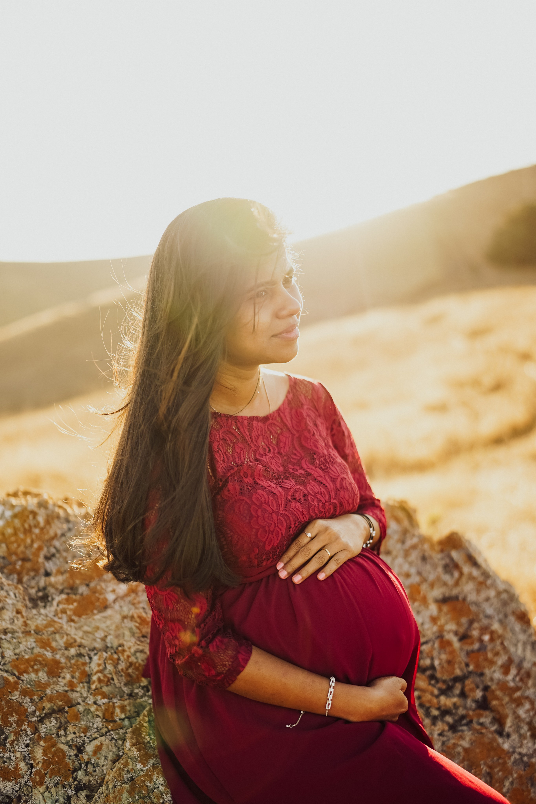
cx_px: 268
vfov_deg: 54.4
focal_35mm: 35
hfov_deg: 37.9
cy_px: 402
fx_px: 782
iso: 100
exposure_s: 1/1250
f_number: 1.4
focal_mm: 35
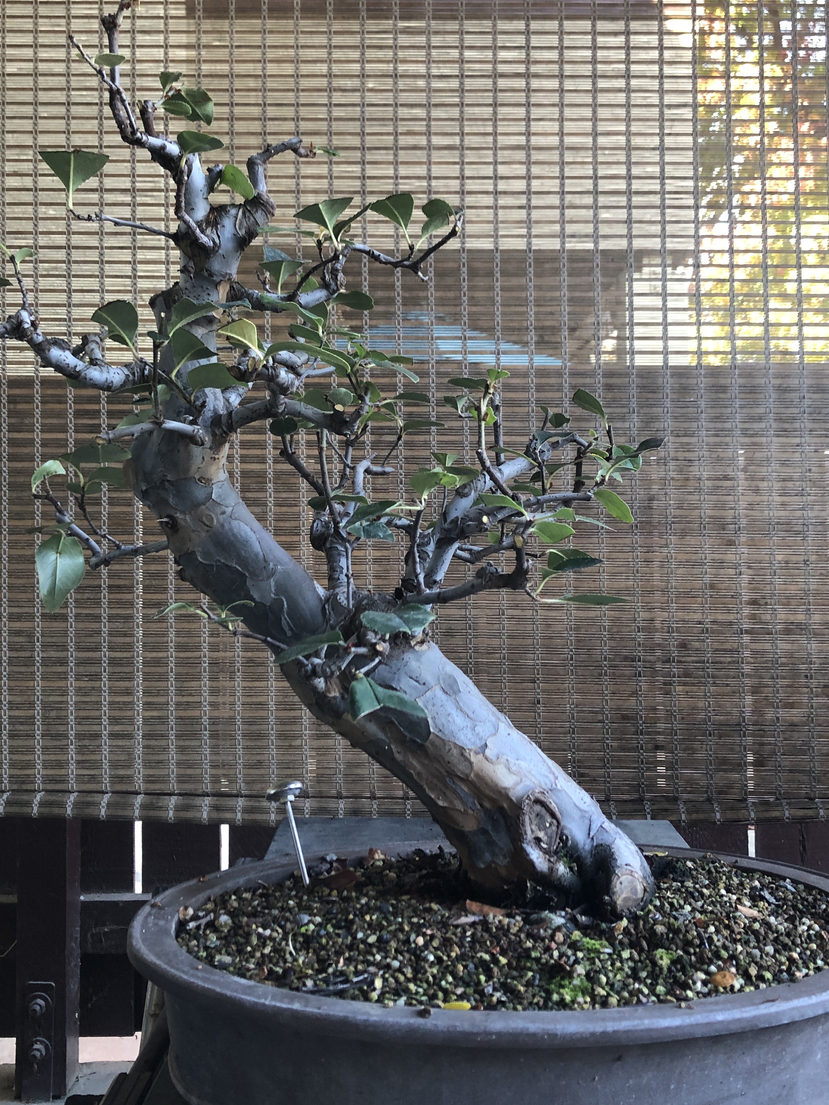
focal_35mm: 38
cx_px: 390
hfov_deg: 37.7
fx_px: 1213
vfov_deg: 48.9
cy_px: 481
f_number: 1.8
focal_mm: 3.99
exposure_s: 1/30
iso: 40
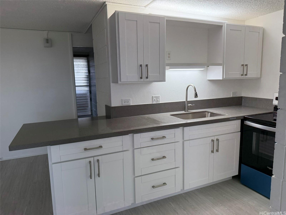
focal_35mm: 24
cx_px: 143
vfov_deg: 56.8
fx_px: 198
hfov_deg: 71.6
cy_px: 108
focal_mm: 6.76
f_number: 1.78
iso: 200
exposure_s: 1/234
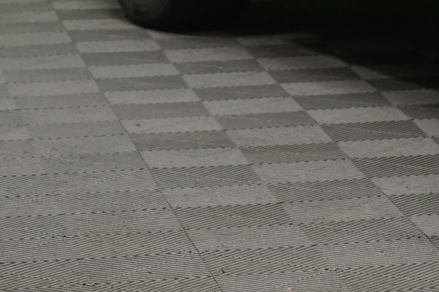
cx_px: 826
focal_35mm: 247
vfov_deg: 5.5
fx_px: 3012
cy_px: -283
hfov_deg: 8.0
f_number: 5.6
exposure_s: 1/20
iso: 1000
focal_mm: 55
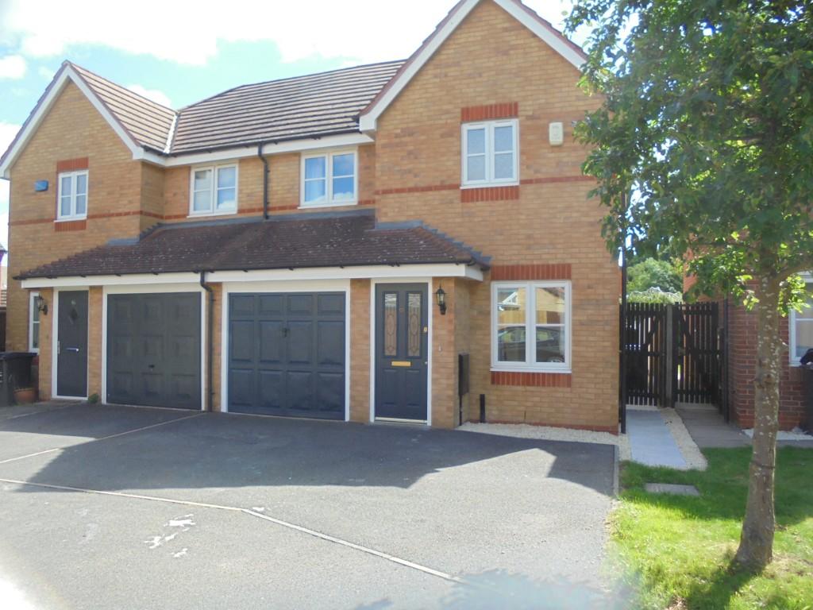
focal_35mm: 26
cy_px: 305
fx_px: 611
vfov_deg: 53.1
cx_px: 406
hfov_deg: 67.3
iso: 100
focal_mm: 4.6
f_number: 3.5
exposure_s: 1/320
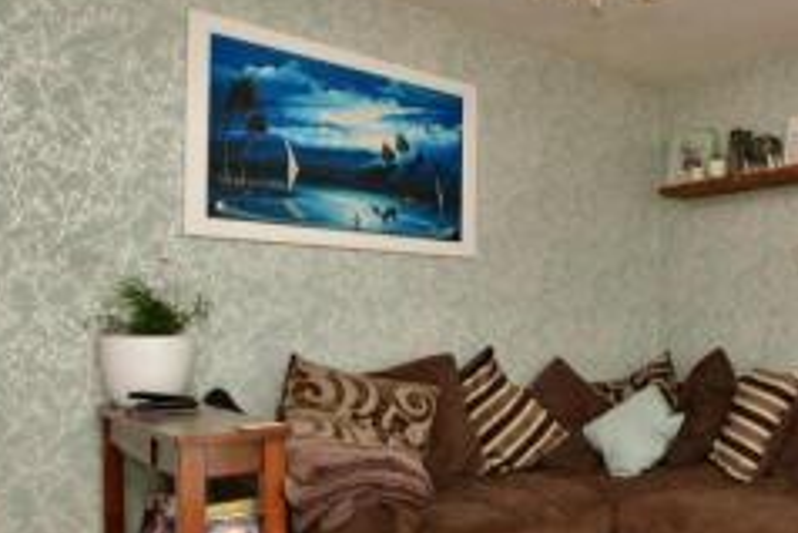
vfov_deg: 43.4
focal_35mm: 30
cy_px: 323
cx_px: 751
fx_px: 665
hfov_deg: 52.5
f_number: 8
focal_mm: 10
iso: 200
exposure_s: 1
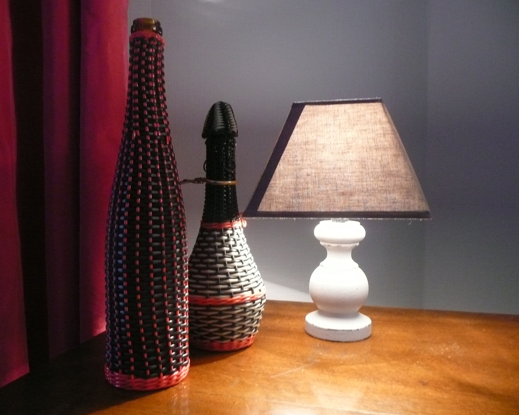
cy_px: 209
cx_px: 238
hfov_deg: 58.7
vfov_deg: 48.5
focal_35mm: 30
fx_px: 461
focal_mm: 4.6
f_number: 3.3
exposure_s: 1/10
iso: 400
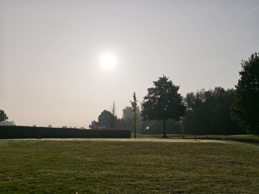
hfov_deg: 52.6
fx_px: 262
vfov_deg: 40.7
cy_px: 97
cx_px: 130
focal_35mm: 35
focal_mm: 8.72
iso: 50
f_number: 1.63
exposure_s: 1/15366
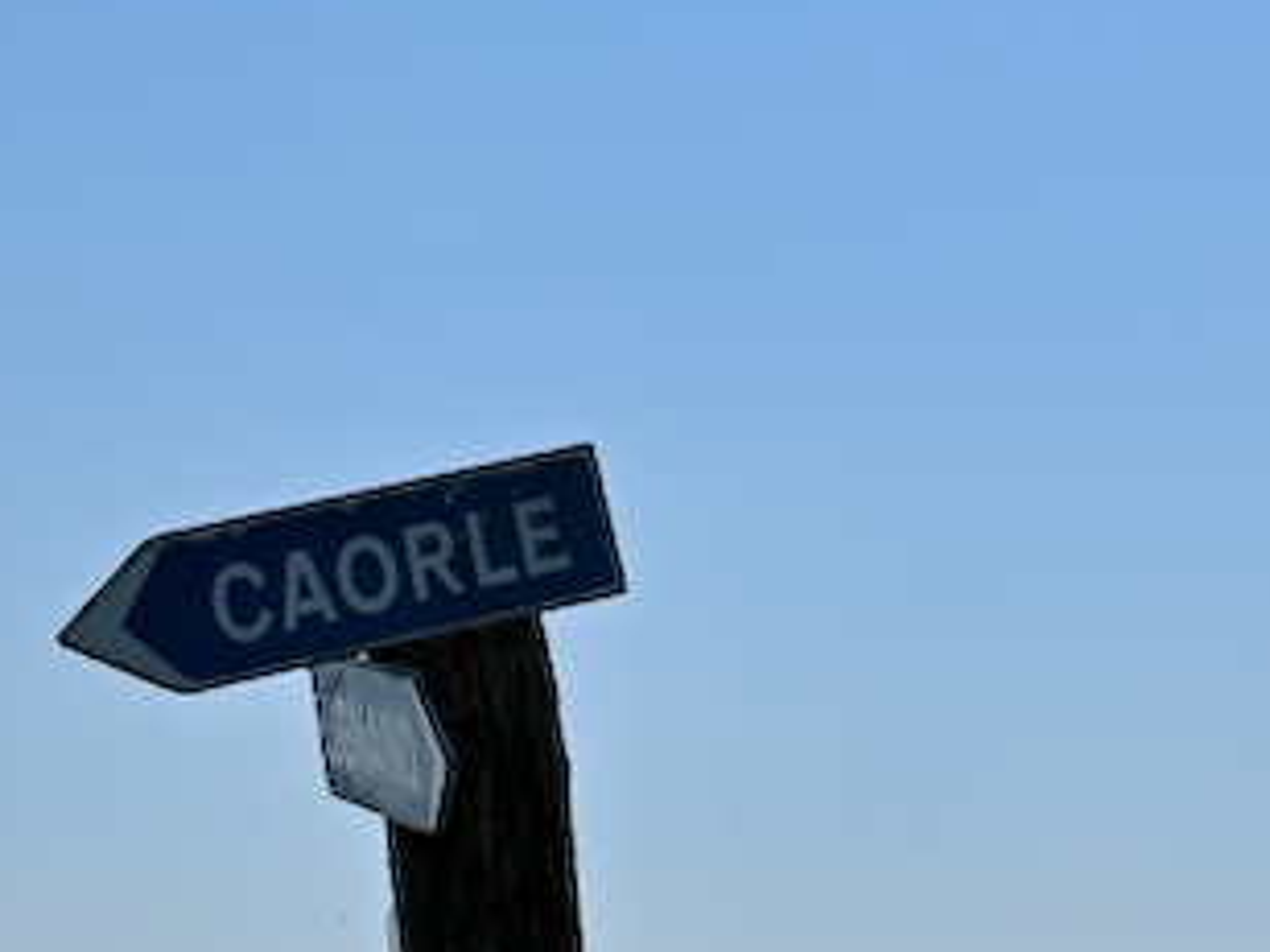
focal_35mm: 141
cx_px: -816
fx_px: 5173
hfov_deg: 13.0
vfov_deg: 10.3
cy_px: 1195
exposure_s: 1/500
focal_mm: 41
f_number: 11
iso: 100
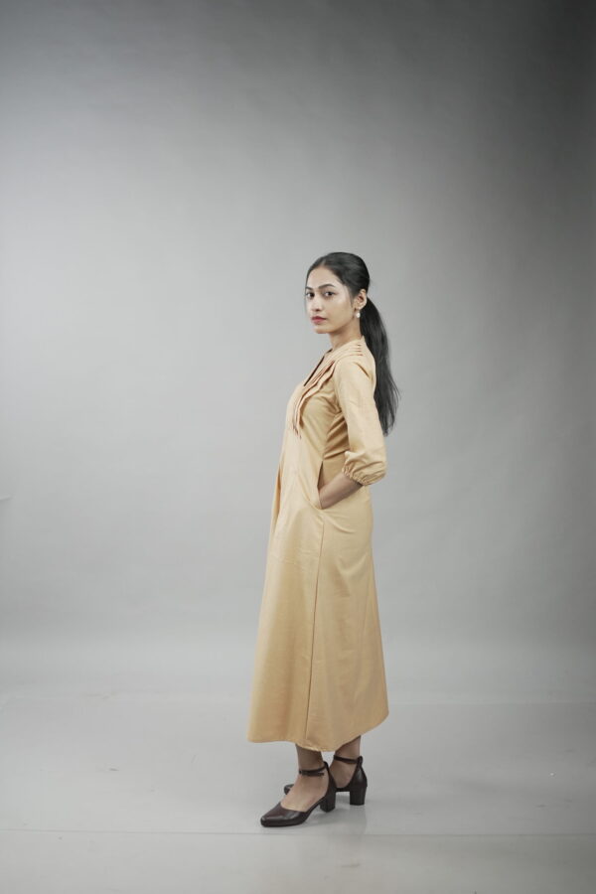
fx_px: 1291
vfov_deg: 38.2
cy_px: 447
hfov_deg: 26.0
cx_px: 298
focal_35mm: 52
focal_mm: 35
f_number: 2
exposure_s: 1/400
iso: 800
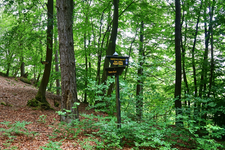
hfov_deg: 49.2
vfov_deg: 34.2
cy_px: 84
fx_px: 244
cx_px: 88
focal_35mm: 39
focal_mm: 31
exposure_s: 1/160
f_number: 4.5
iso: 500
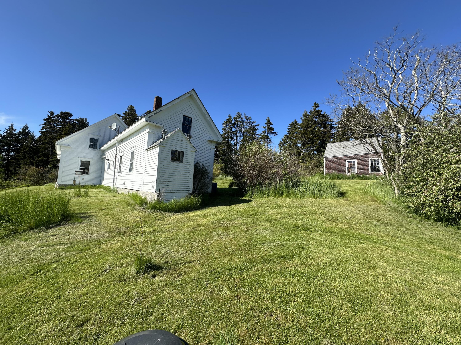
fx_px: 186
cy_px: 172
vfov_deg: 85.7
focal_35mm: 14
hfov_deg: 102.1
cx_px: 230
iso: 40
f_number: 2.2
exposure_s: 1/1233
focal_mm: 2.22
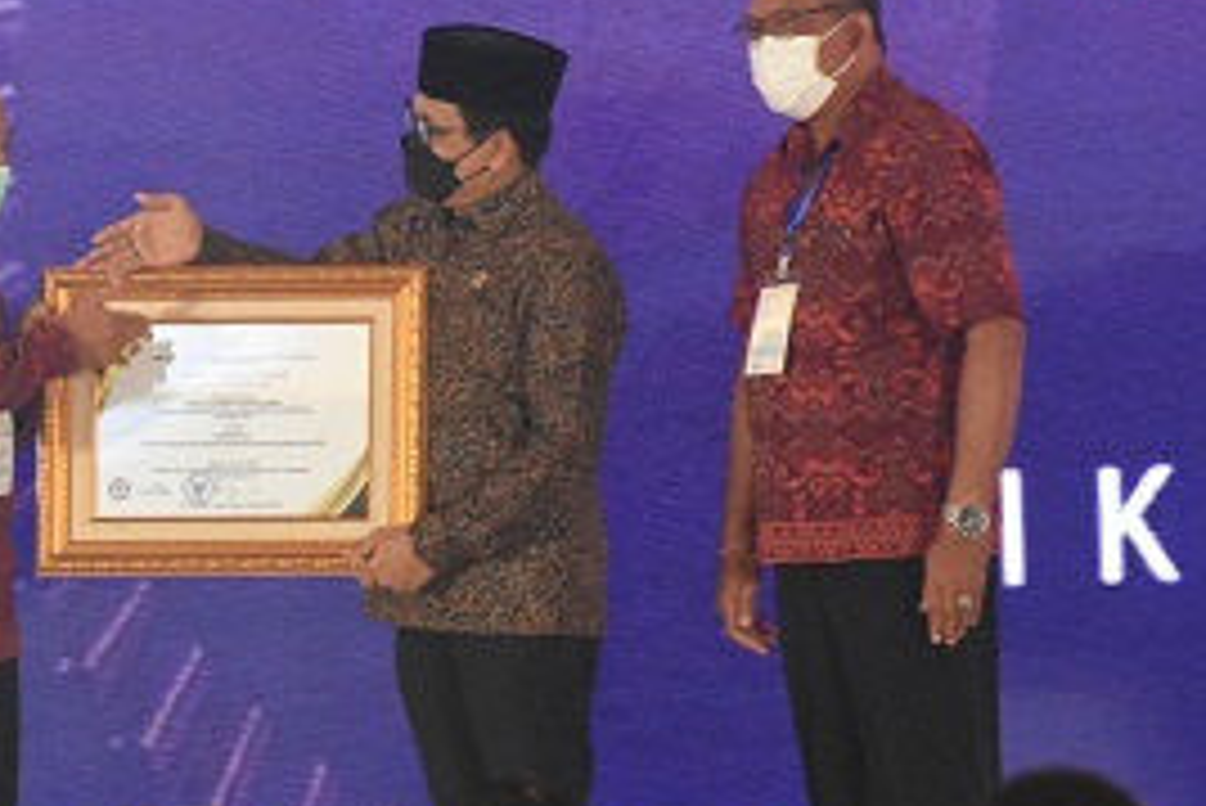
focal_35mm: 773
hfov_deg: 2.7
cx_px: 266
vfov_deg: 1.8
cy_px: 333
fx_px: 25908
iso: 6400
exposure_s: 1/200
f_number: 7.1
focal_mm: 230
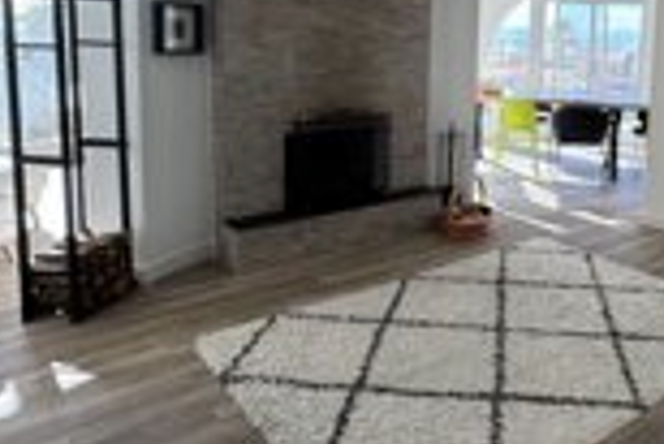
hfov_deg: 52.1
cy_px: 103
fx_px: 628
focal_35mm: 34
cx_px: 535
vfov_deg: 37.8
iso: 100
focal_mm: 2.22
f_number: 2.2
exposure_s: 1/99
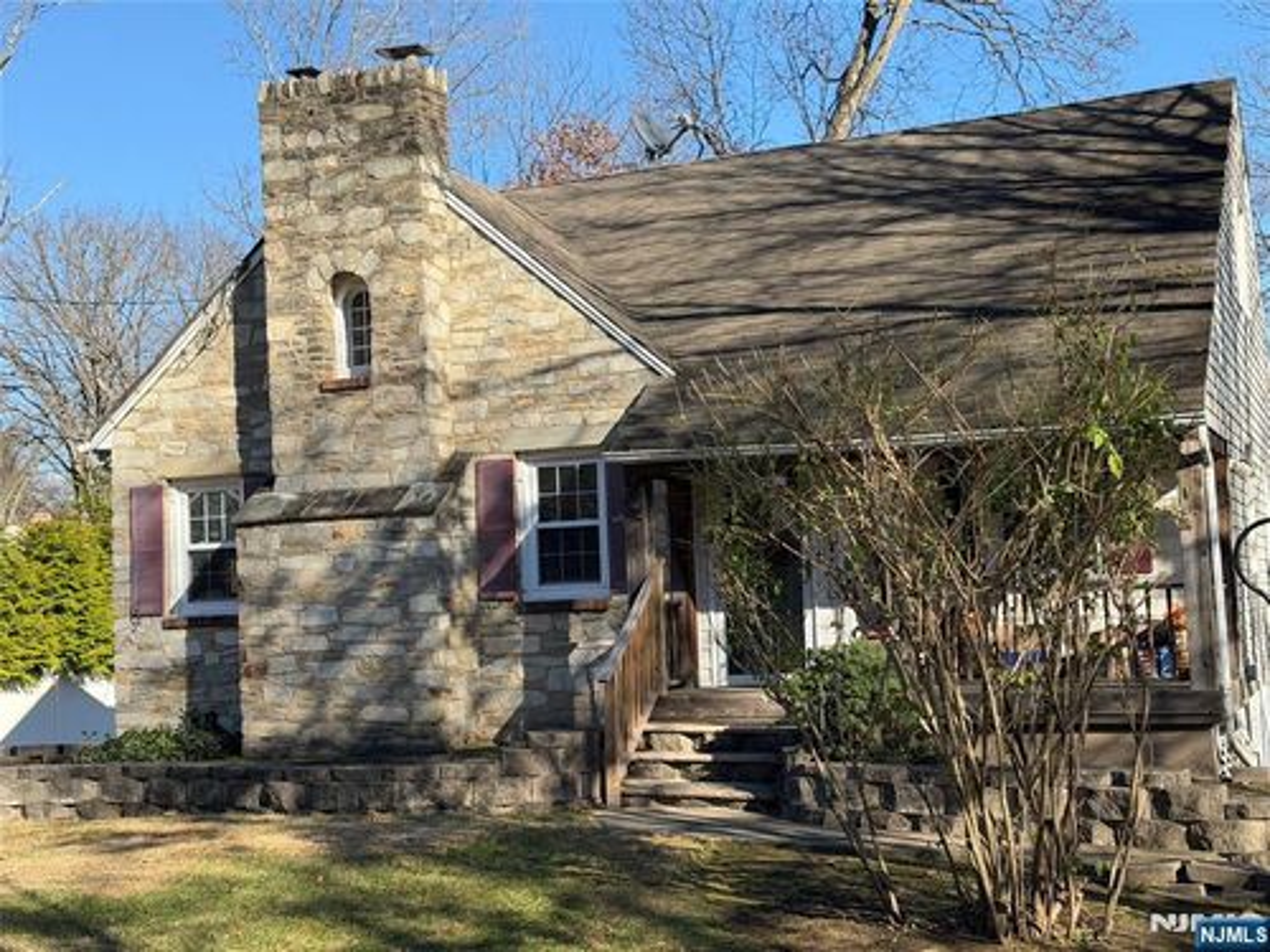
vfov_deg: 30.3
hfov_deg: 39.7
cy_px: 476
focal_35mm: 48
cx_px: 635
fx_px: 1761
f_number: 1.78
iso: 64
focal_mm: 6.76
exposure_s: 1/1980
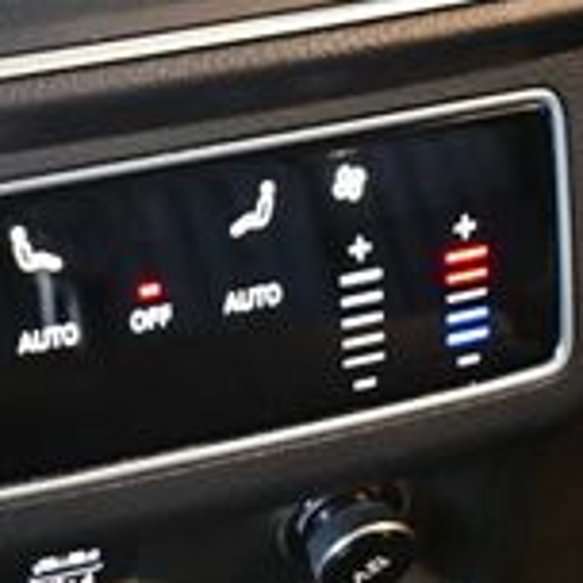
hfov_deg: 12.1
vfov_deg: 12.1
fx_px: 2725
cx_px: -15
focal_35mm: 143
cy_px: 81
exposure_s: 1/80
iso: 3200
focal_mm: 20
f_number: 3.8
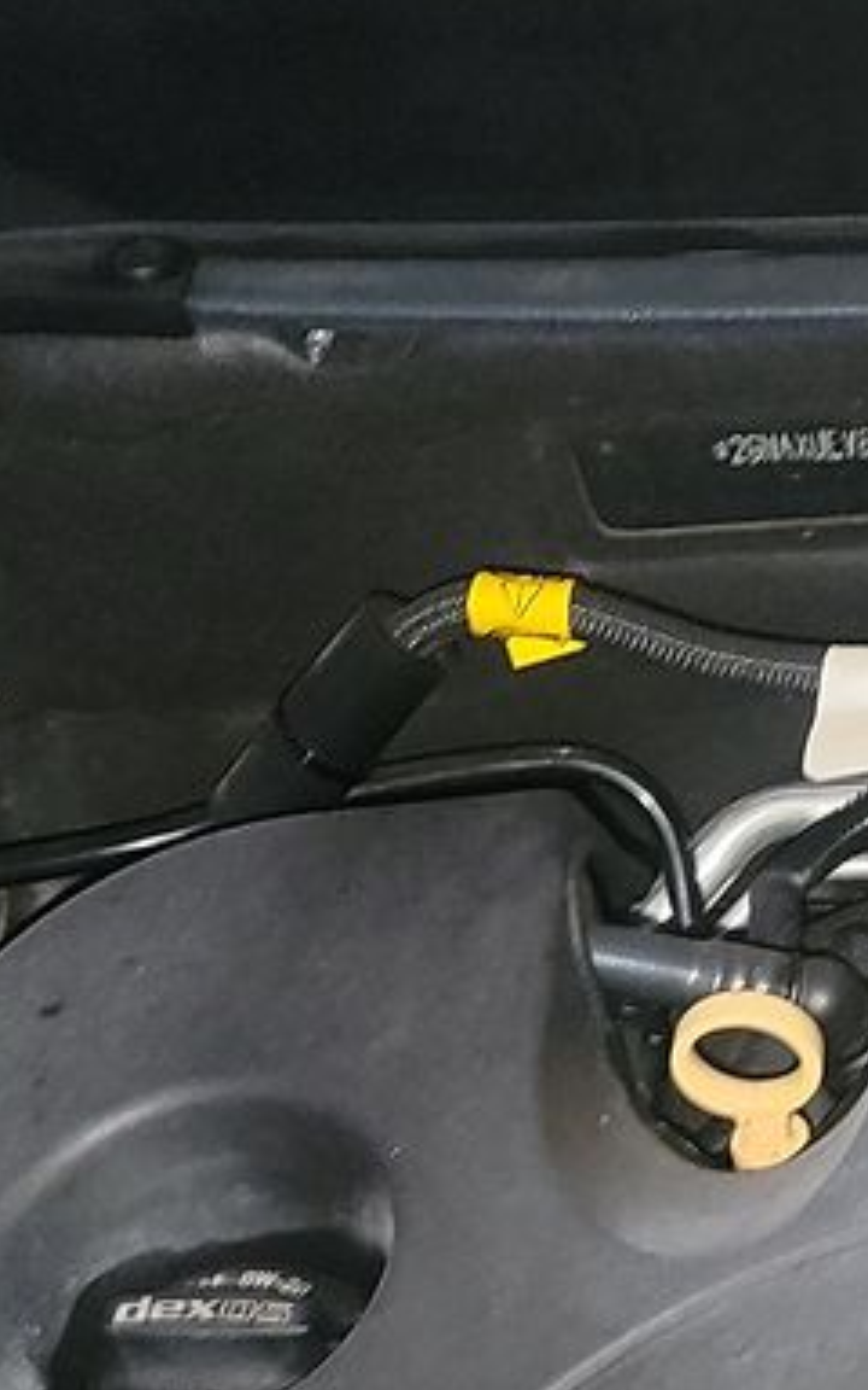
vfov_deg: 19.3
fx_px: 4012
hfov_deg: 11.9
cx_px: 1175
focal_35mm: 106
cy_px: 1198
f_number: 1.8
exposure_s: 1/10
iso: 360
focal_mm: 6.7
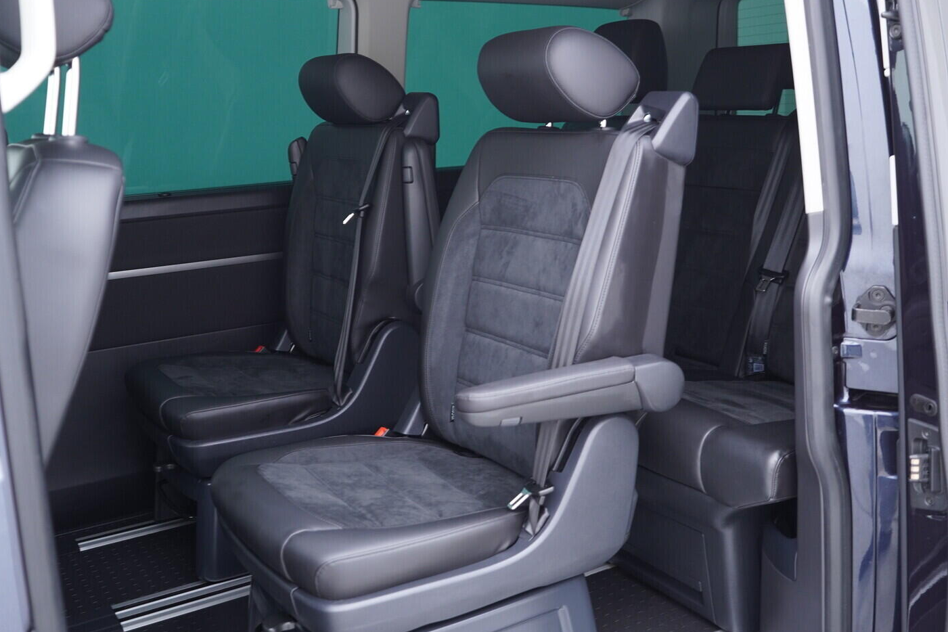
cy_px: 311
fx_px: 974
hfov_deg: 51.9
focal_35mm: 37
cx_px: 472
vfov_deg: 35.9
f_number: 2.8
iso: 400
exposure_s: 1/40
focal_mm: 24
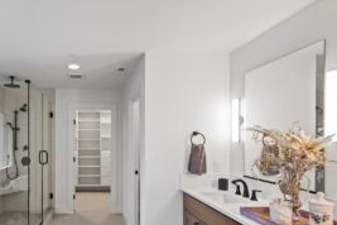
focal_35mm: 21
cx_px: 92
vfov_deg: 57.6
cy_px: 157
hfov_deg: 76.4
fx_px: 197
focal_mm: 14
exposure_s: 1/2.5
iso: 50
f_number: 8
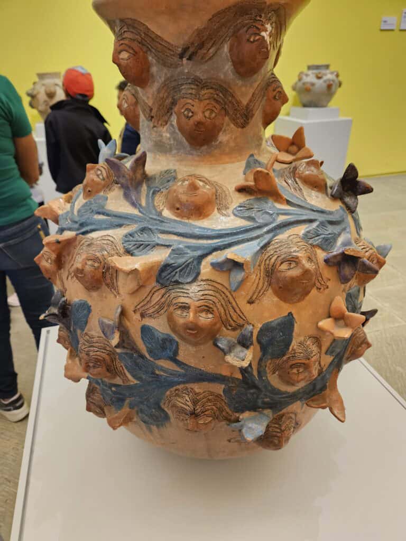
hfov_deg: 58.9
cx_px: 203
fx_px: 360
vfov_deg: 73.9
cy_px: 270
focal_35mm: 23
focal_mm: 5.4
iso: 1000
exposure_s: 1/60
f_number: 1.8
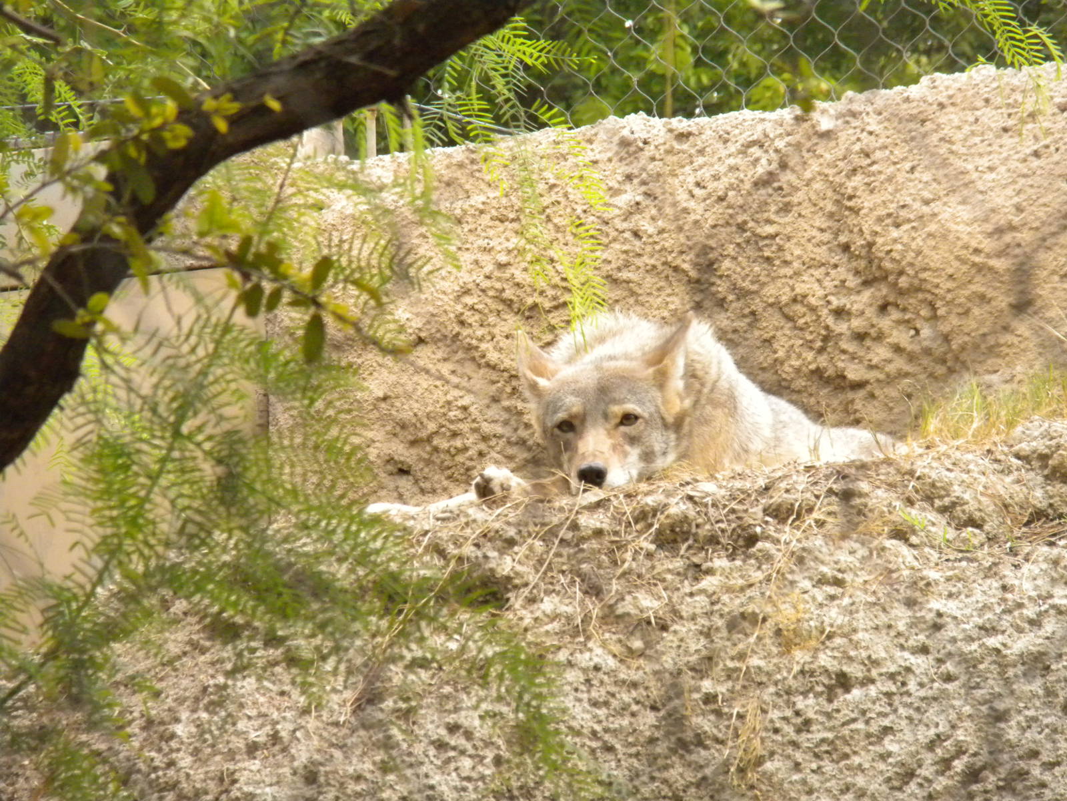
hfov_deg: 7.6
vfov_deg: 5.7
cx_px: 534
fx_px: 8014
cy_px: 400
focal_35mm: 260
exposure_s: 1/297
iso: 400
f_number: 5.3
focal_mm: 46.2
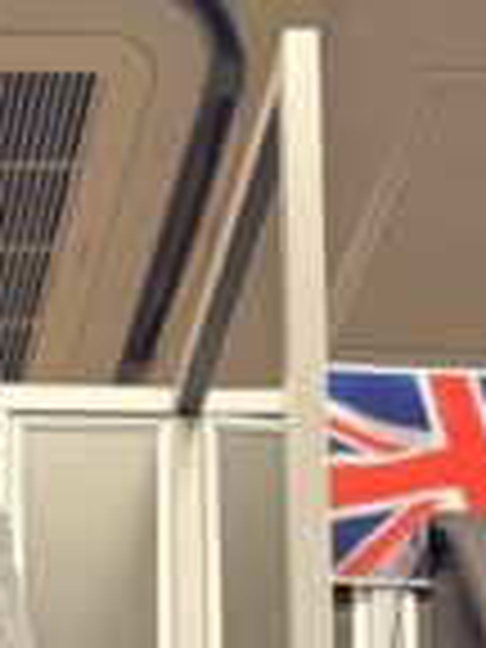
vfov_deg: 11.6
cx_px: -400
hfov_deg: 10.5
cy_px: 1656
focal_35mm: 133
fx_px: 2490
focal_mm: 6.76
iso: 250
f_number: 1.78
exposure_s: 1/60
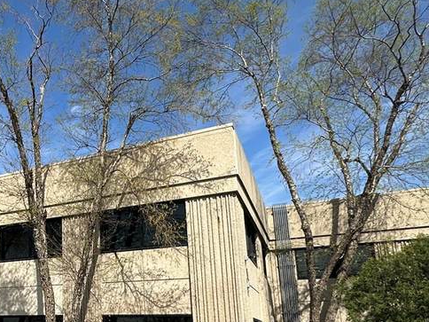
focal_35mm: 37
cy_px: 247
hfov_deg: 42.5
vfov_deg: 37.6
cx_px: -11
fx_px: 459
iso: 50
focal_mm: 2.22
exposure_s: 1/2132
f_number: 2.2
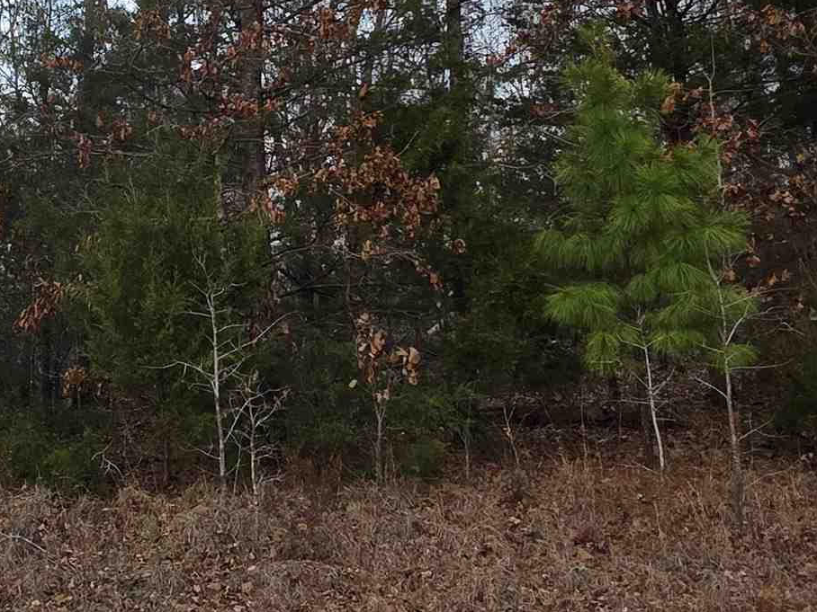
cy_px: 82
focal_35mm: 44
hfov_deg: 40.6
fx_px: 1038
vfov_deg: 31.6
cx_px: 127
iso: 40
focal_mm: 2.2
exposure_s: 1/333
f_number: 1.9
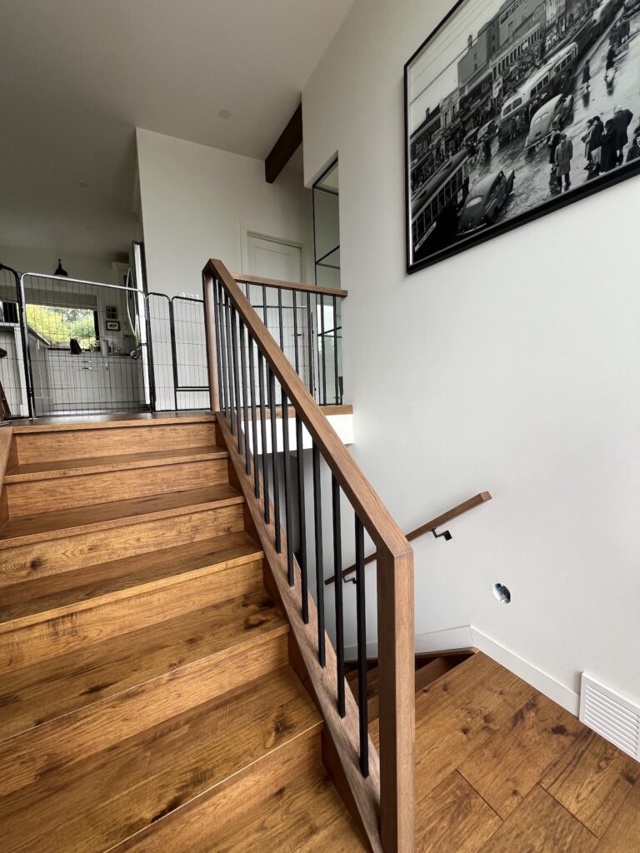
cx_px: 320
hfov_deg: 89.9
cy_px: 426
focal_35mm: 13
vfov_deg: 106.2
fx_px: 320
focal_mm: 1.57
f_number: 1.8
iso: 64
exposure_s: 1/99
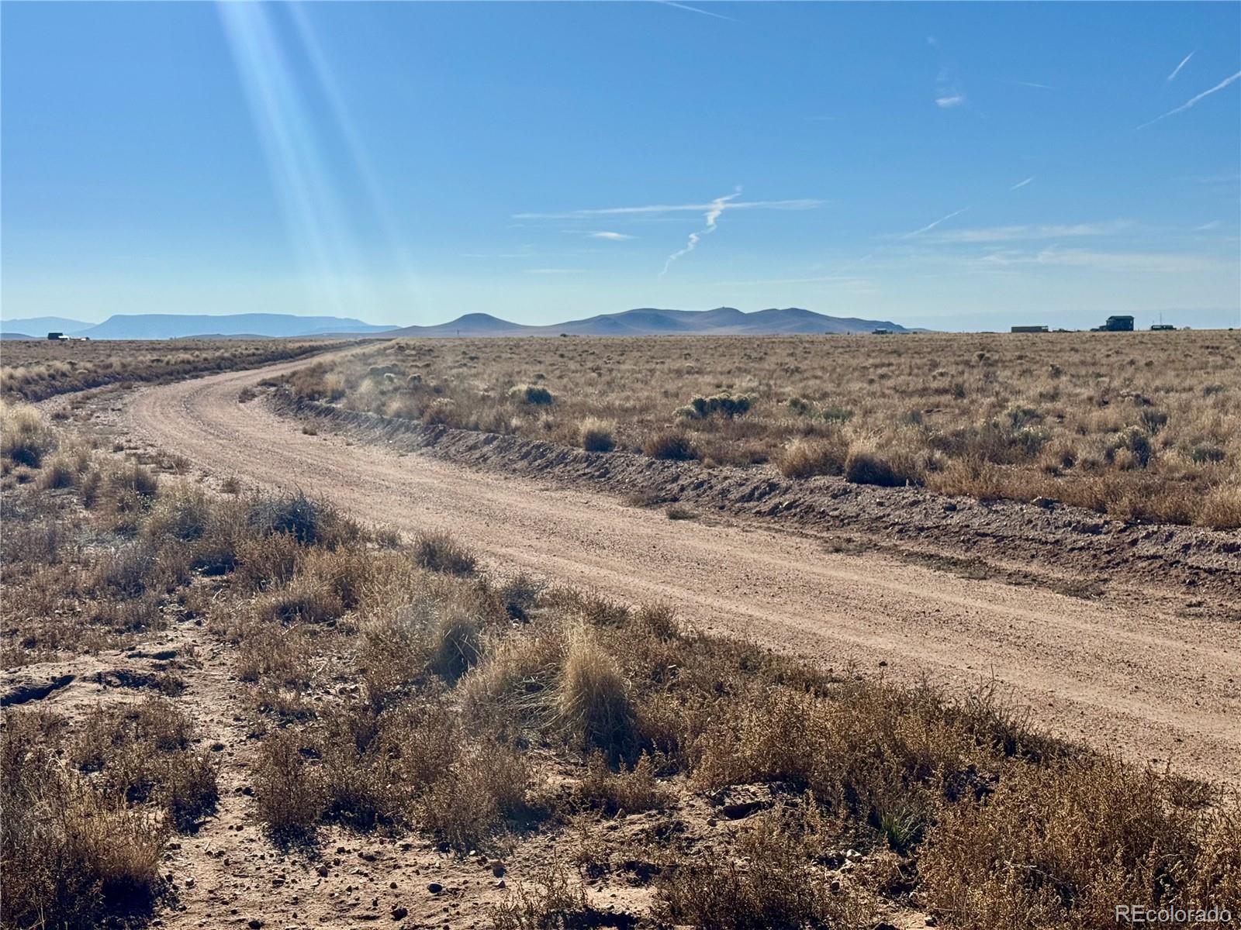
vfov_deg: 30.3
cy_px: 465
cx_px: 620
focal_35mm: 48
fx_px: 1721
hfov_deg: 39.7
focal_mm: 6.76
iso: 80
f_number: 1.78
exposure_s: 1/15385
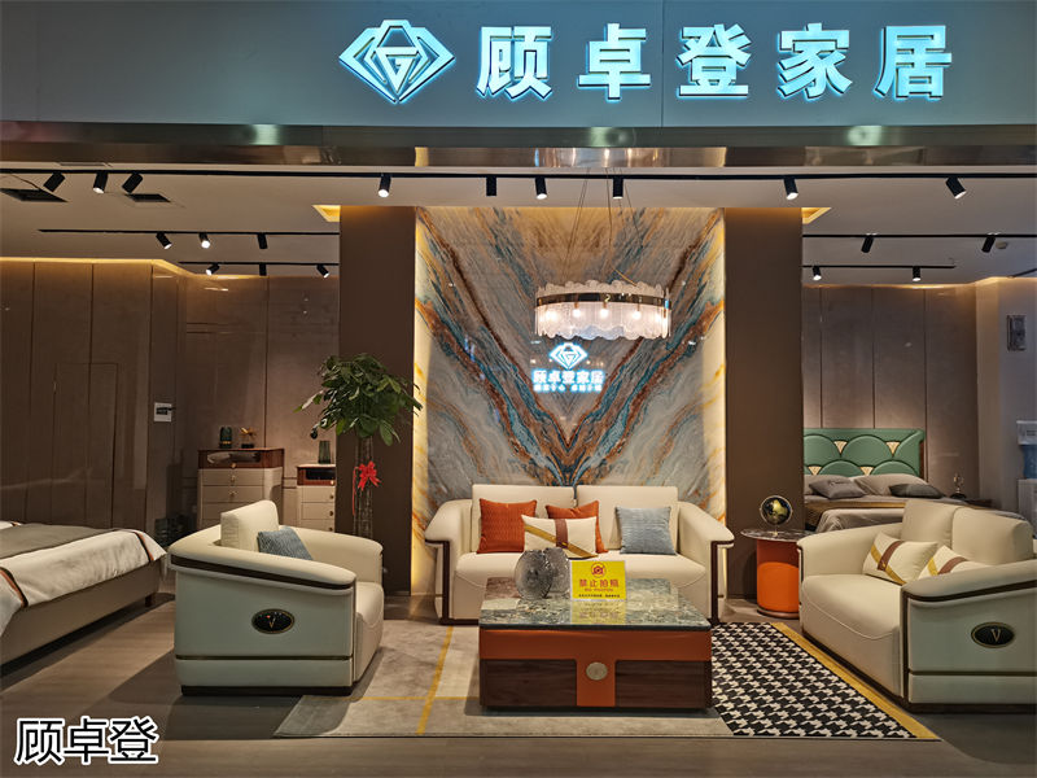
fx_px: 779
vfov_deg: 53.1
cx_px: 518
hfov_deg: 67.3
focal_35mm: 26
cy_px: 389
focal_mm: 5.58
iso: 100
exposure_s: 1/120
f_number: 1.8
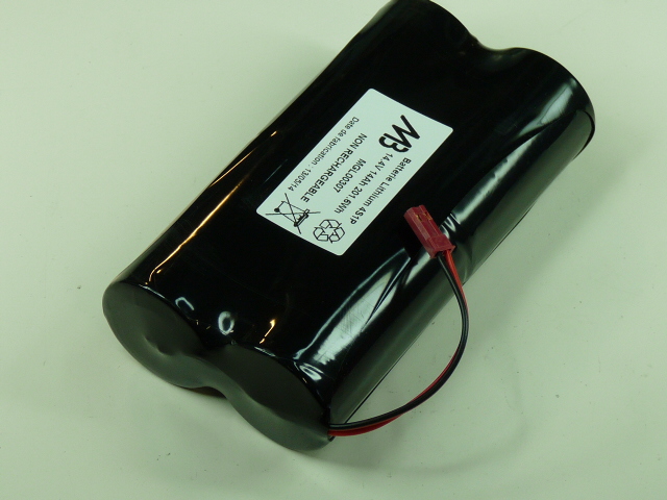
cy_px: 250
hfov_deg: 14.7
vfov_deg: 11.1
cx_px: 334
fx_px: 2582
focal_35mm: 134
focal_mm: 13.8
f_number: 3.4
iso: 100
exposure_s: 1/50
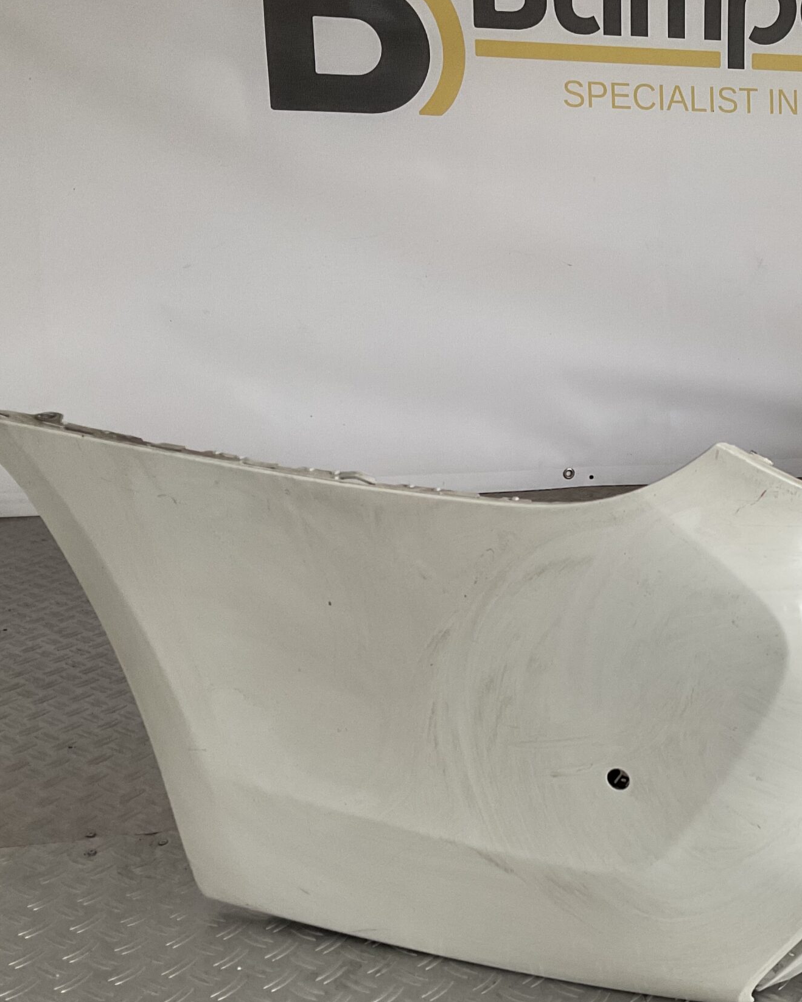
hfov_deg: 32.7
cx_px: 700
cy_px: 562
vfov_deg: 41.9
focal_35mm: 44
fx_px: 1305
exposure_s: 1/120
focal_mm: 3
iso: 64
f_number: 1.8
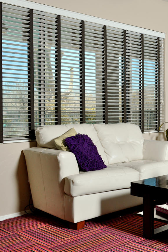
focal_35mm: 50
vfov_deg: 39.6
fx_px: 350
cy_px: 115
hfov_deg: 23.7
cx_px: 220
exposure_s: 1/160
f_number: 10
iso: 400
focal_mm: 24
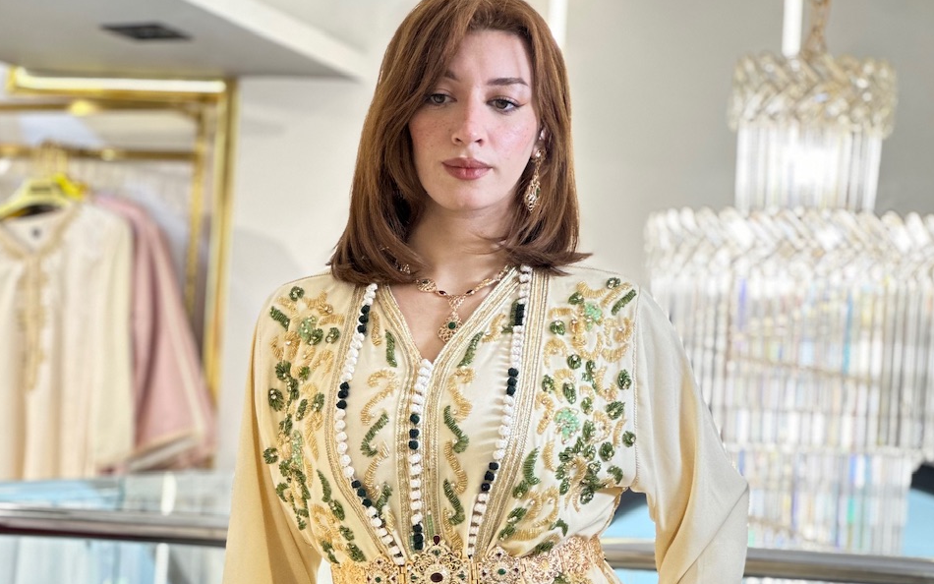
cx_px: 465
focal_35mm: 110
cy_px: 547
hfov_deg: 18.9
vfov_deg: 11.8
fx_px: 2800
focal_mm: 9
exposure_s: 1/100
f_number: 2.8
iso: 125
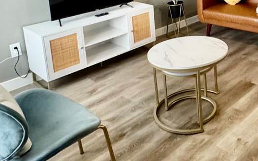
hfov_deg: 45.7
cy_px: -12
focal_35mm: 40
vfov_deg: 29.2
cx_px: 220
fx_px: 281
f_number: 2.2
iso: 500
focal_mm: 2.22
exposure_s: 1/60
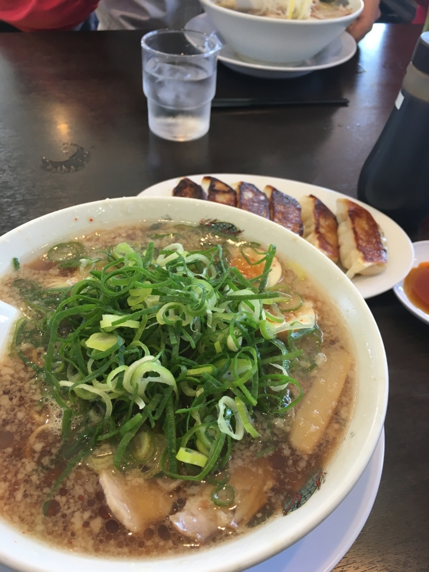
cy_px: 286
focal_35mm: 29
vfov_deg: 61.7
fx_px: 479
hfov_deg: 48.2
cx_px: 214
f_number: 2.2
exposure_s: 1/30
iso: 50
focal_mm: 4.15
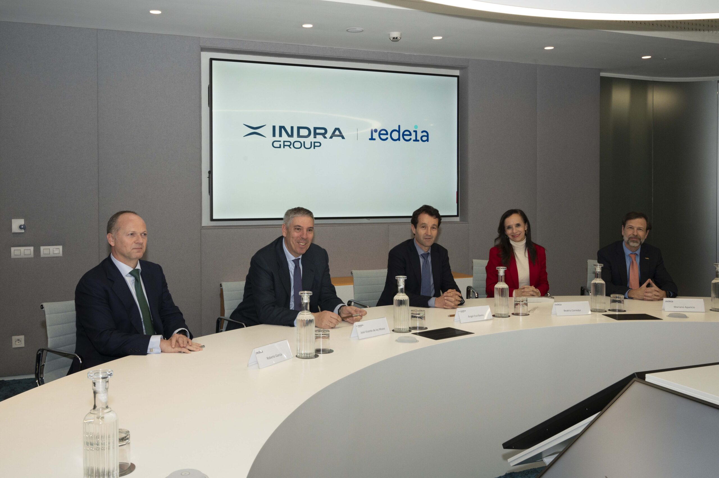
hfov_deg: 58.0
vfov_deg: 40.5
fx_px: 649
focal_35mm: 32
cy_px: 239
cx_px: 360
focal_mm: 32.5
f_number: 11
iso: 1250
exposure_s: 1/100
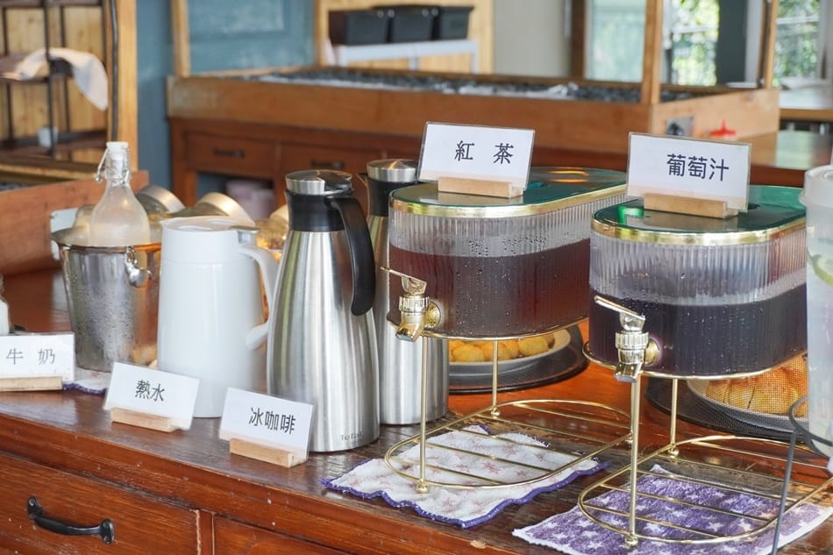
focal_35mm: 63
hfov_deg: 31.9
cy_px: 278
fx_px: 1457
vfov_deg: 21.6
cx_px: 416
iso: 1250
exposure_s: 1/160
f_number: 5.6
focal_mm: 42
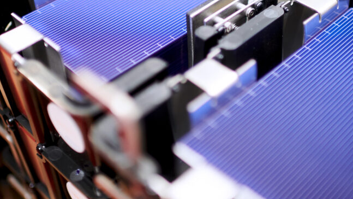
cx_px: 201
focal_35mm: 58
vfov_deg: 20.6
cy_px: 53
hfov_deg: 36.0
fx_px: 543
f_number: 1.4
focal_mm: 35
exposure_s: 1/500
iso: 800
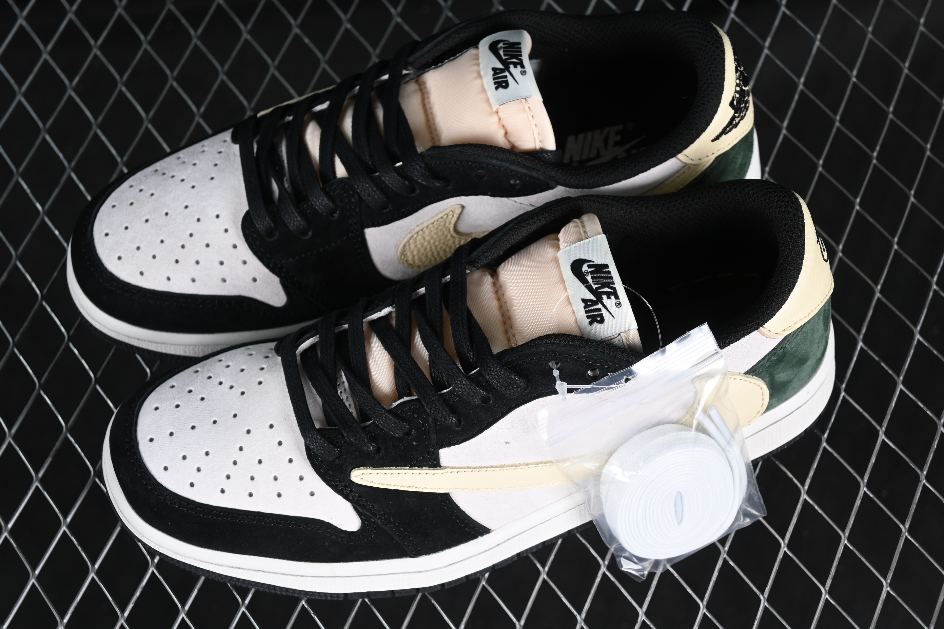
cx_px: 472
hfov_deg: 27.0
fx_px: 1967
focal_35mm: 75
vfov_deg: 18.2
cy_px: 314
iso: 160
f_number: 6.3
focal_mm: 50
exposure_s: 1/60
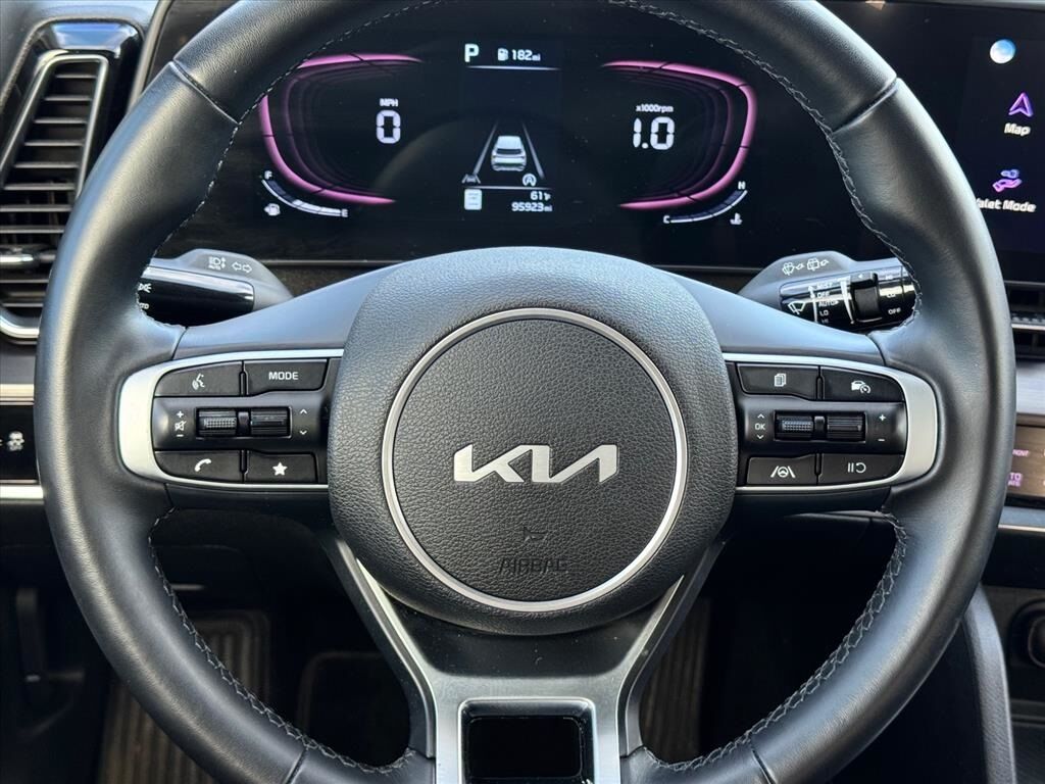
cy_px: 392
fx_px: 1449
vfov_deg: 30.3
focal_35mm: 48
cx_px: 522
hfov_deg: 39.7
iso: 100
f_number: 1.78
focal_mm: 6.76
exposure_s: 1/60
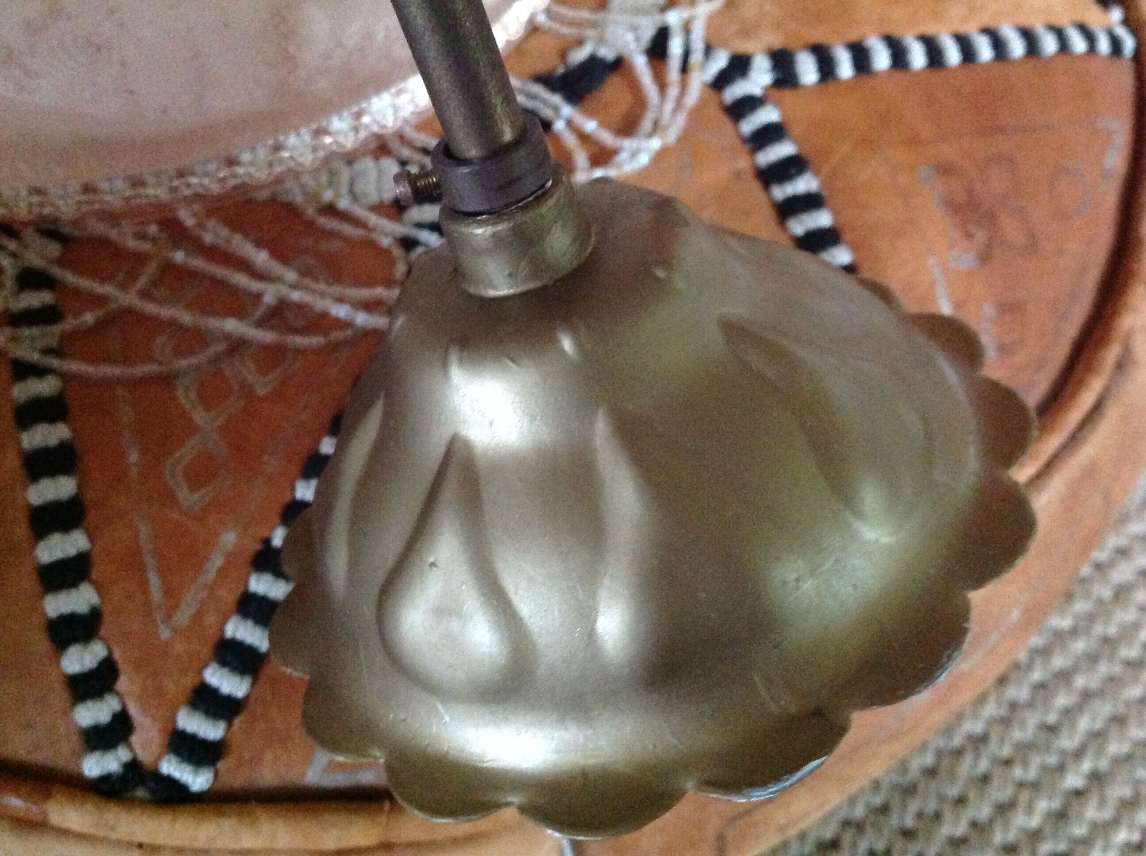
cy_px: 428
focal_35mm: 35
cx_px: 573
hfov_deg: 52.7
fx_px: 1157
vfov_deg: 40.6
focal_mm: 4.28
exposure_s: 1/15
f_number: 2.4
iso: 800
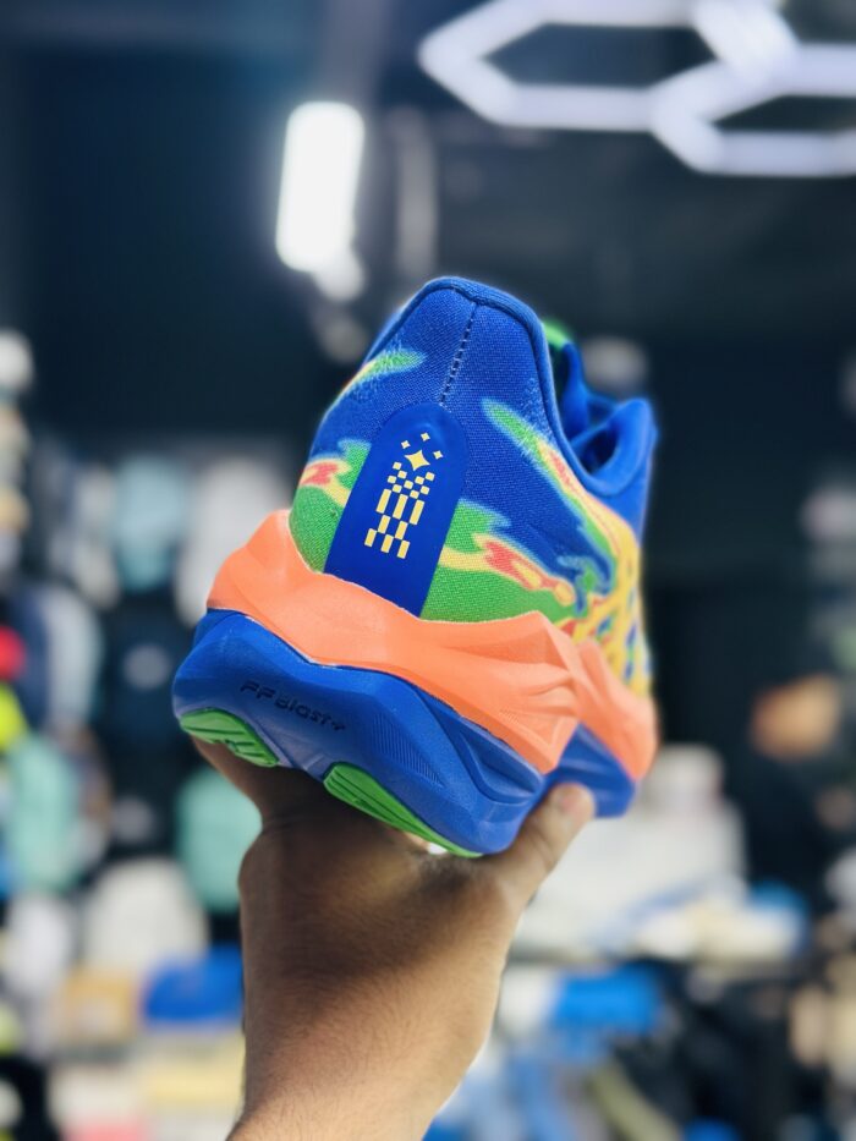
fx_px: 1582
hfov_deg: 30.3
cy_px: 570
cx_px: 428
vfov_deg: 39.7
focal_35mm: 48
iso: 200
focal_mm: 6.86
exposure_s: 1/100
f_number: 1.78
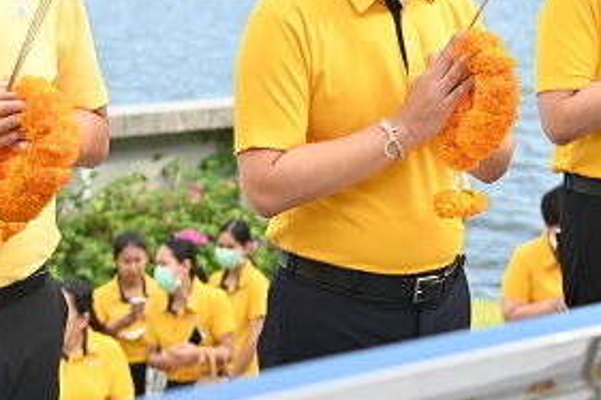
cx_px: 318
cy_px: 18
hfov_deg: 21.0
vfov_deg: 13.9
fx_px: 1618
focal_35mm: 97
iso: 100
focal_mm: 50
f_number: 4
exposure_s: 1/250
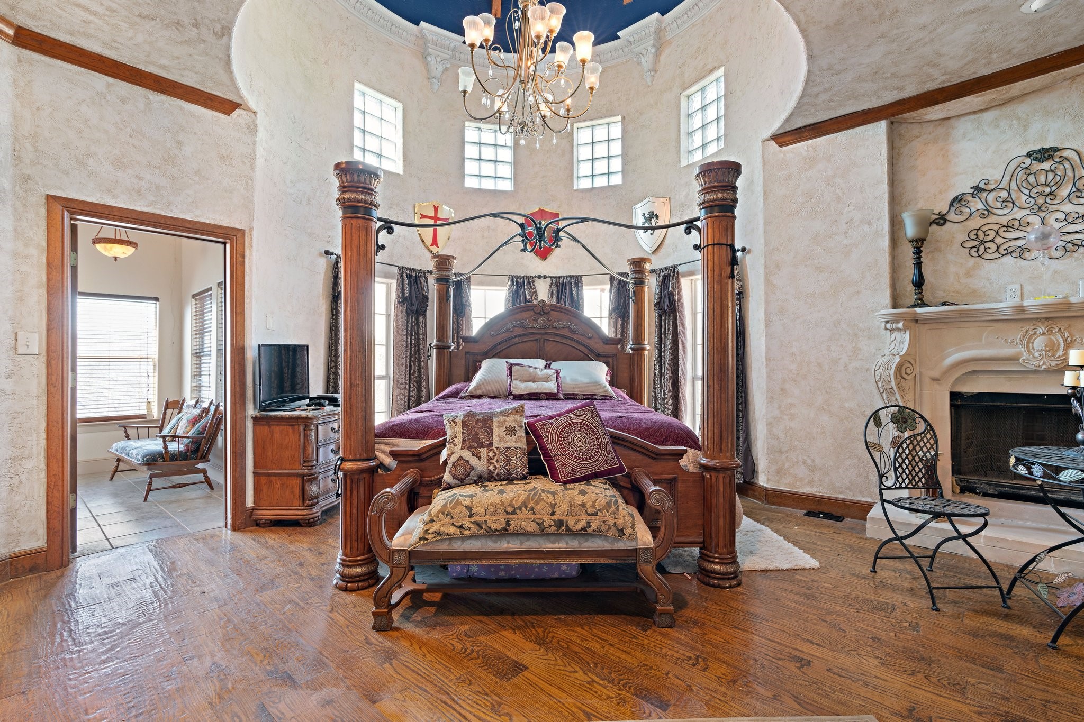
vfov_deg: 73.7
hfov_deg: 96.7
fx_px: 482
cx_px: 542
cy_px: 361
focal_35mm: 16
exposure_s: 1.6
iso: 250
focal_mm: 16
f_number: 9
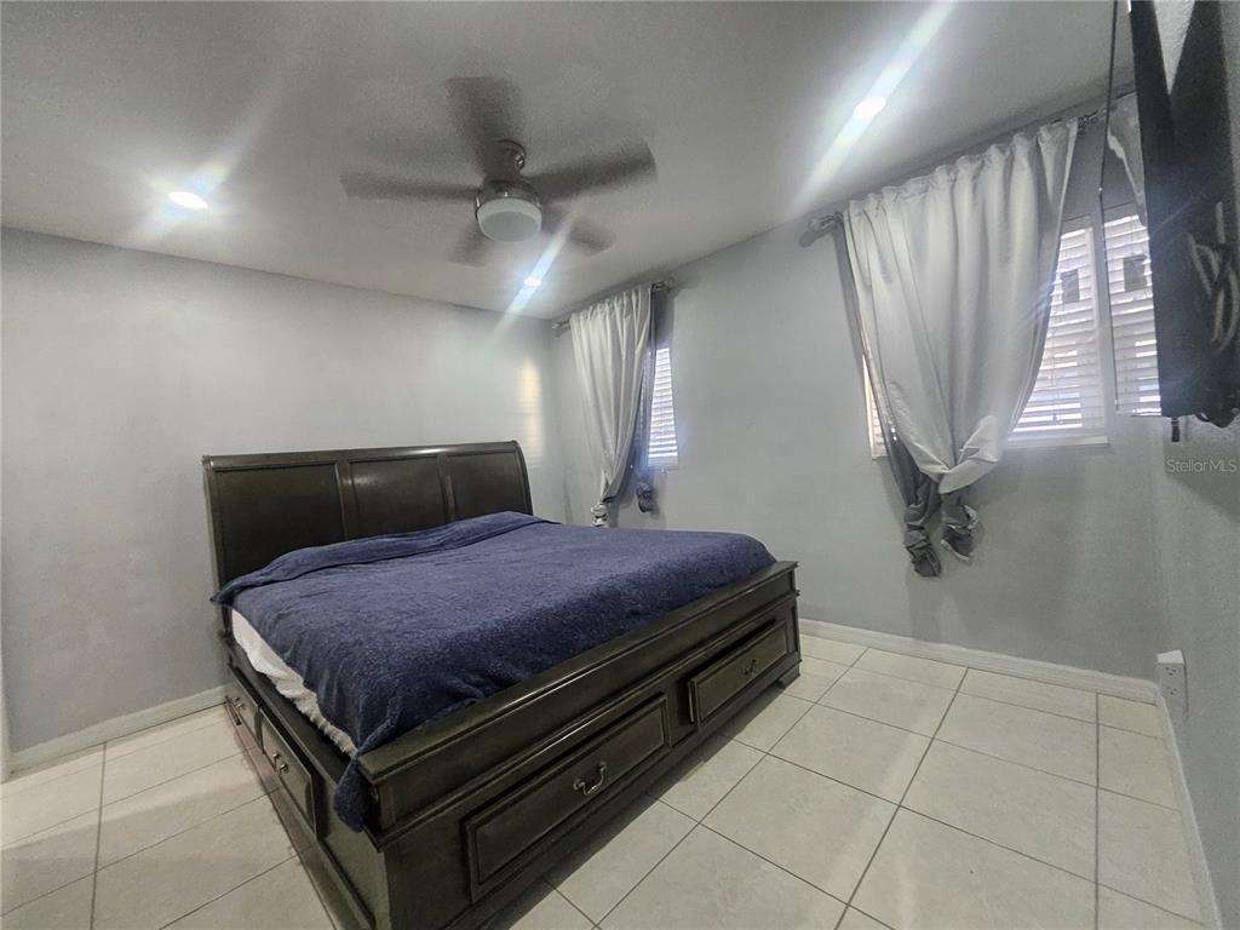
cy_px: 465
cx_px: 620
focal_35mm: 13
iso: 400
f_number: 2.2
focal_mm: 1.7
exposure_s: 1/60
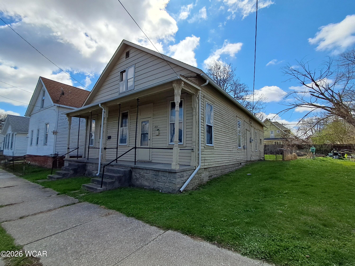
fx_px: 164
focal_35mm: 16
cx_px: 178
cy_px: 133
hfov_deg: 94.5
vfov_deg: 78.1
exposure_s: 1/2000
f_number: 2.2
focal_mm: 1.64
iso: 40
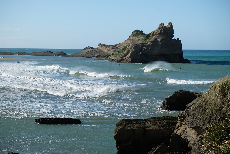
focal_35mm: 83
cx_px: 115
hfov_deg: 24.5
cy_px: 77
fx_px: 530
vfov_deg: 16.5
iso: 250
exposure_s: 1/1000
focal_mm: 55
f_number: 4
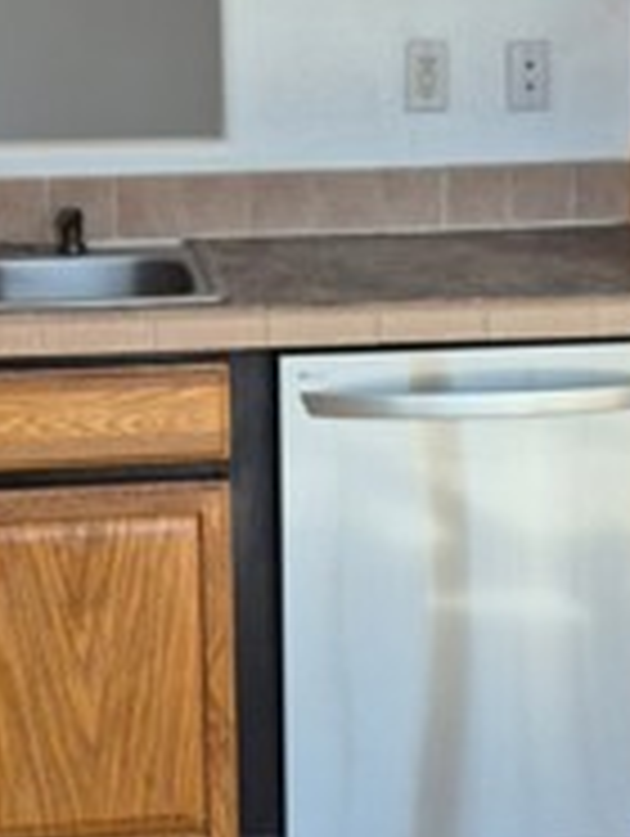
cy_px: 346
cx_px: 338
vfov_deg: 24.7
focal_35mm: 79
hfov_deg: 18.7
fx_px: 1913
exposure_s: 1/153
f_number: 1.8
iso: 25
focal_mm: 5.4
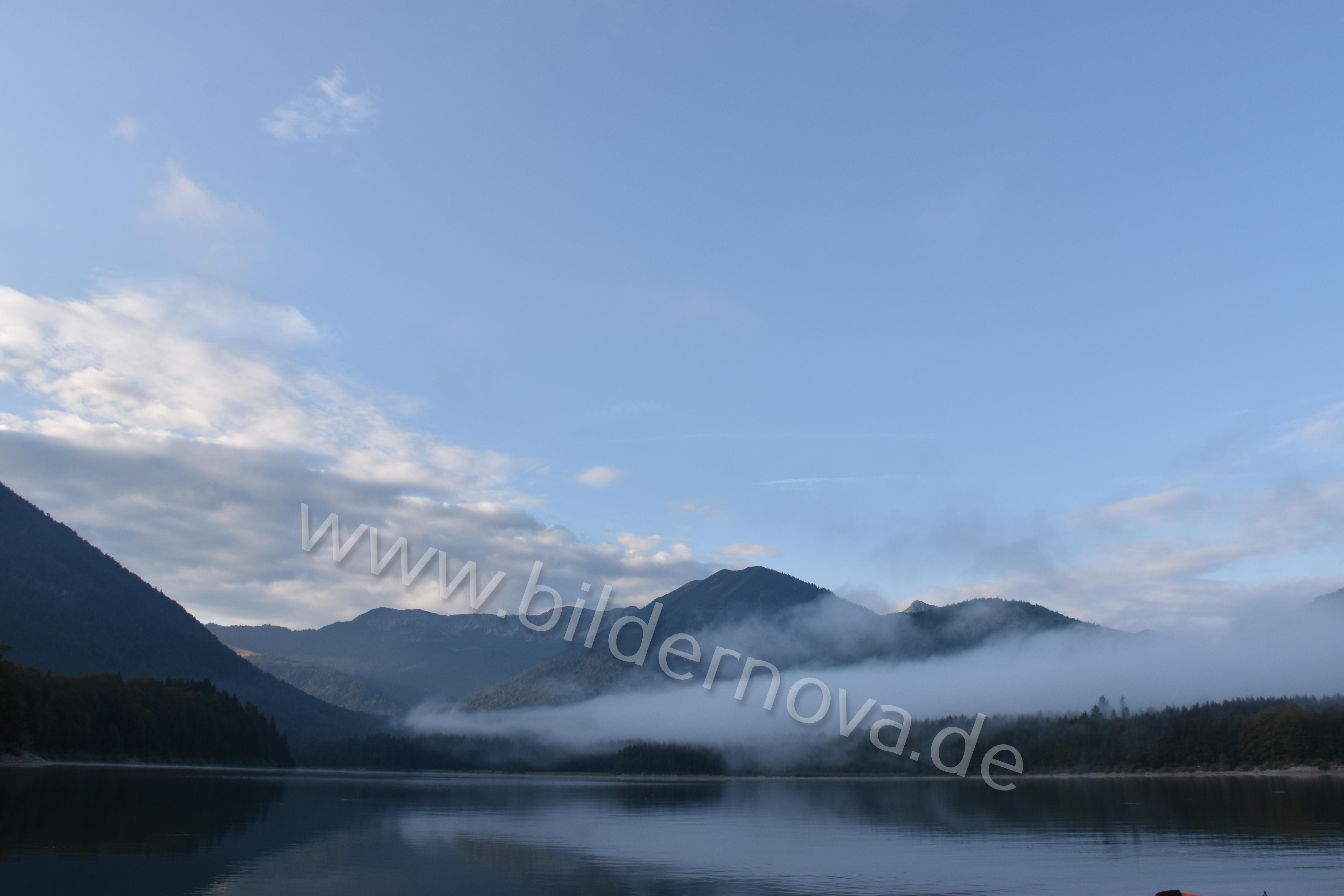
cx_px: 672
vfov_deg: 47.9
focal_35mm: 27
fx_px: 1008
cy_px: 448
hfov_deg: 67.4
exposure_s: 1/160
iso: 200
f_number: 10
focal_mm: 18
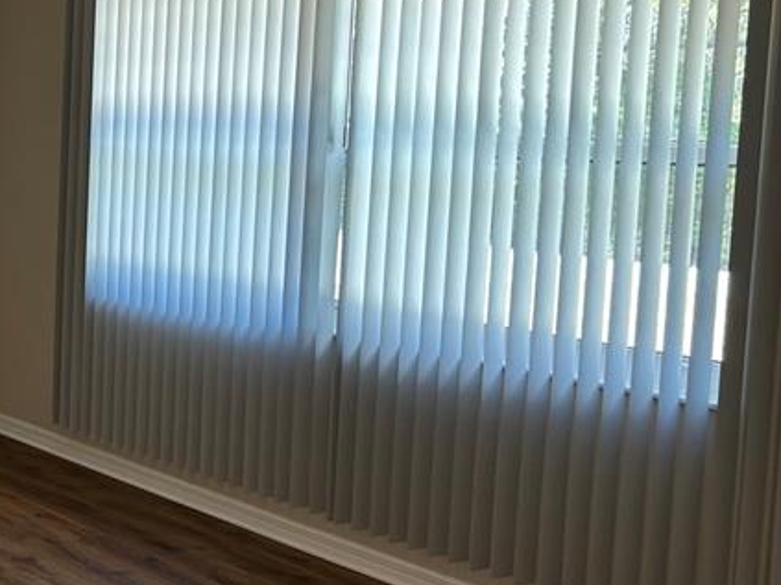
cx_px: -18
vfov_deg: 23.3
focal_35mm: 63
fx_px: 1421
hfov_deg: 28.6
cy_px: 253
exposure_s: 1/60
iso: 80
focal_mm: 5.7
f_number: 1.5
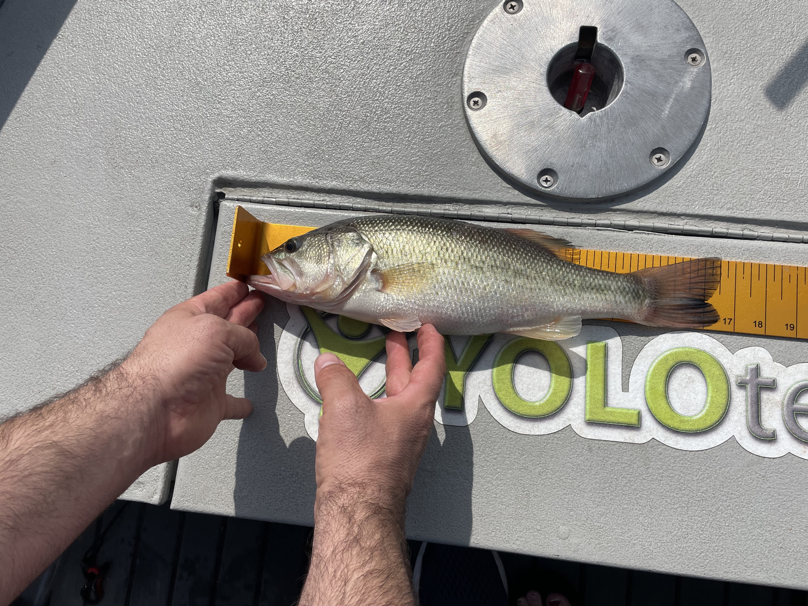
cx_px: 404
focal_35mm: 26
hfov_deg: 67.3
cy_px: 303
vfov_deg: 53.1
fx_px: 607
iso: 32
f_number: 1.6
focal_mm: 4.2
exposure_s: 1/8403
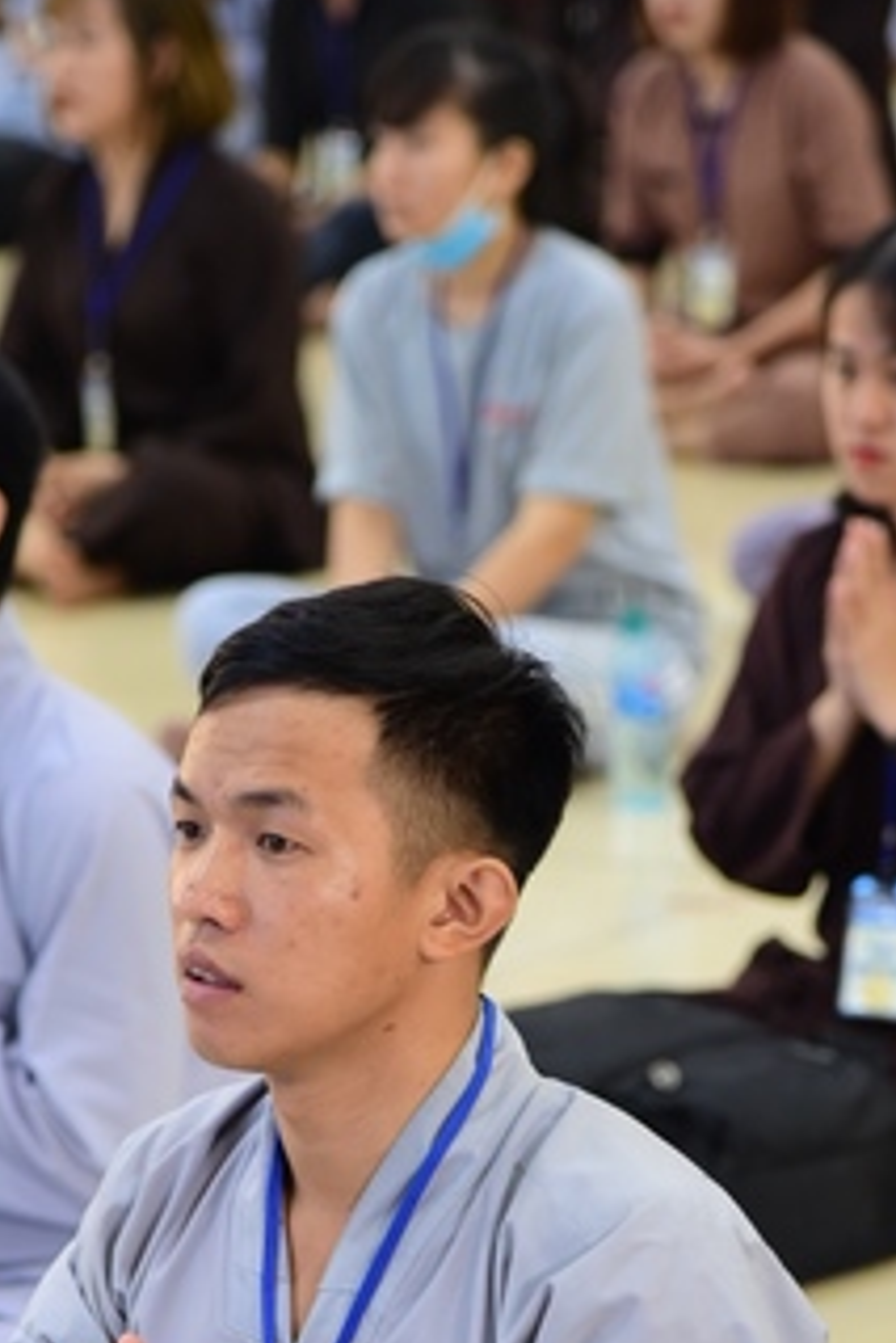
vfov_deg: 9.6
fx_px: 7980
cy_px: 1074
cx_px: 294
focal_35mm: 214
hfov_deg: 6.4
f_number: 4
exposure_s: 1/50
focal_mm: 105
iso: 1600
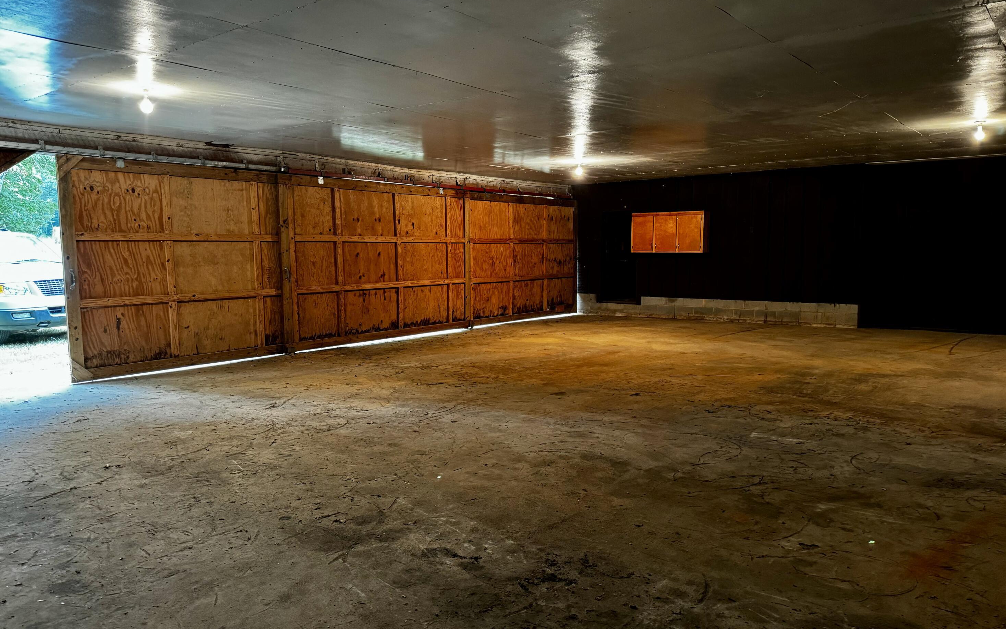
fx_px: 713
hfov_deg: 70.4
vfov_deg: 47.6
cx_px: 503
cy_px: 320
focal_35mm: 26
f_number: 1.78
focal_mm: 6.76
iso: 400
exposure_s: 1/60
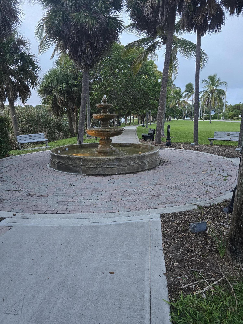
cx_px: 122
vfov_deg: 73.9
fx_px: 215
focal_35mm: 23
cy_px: 162
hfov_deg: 58.9
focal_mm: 6.3
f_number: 1.7
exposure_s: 1/120
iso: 400
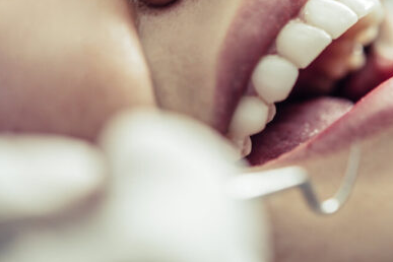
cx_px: 373
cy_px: 22
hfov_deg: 16.9
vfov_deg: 11.4
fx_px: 1299
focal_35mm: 119
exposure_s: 1/100
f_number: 3
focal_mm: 60
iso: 400
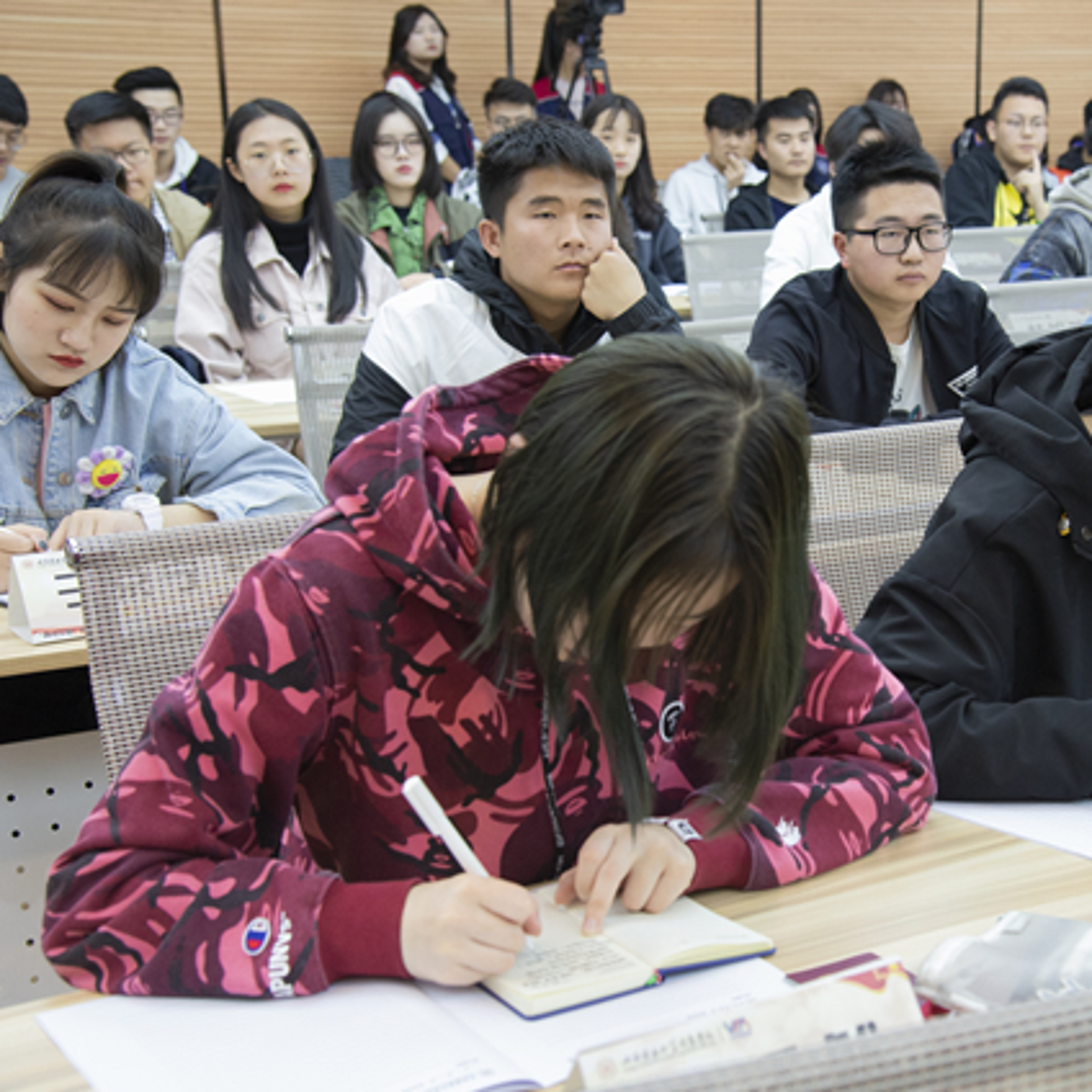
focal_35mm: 59
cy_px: 545
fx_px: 2106
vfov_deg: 29.1
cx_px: 793
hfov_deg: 28.7
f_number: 5.6
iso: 3200
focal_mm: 46
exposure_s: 1/100
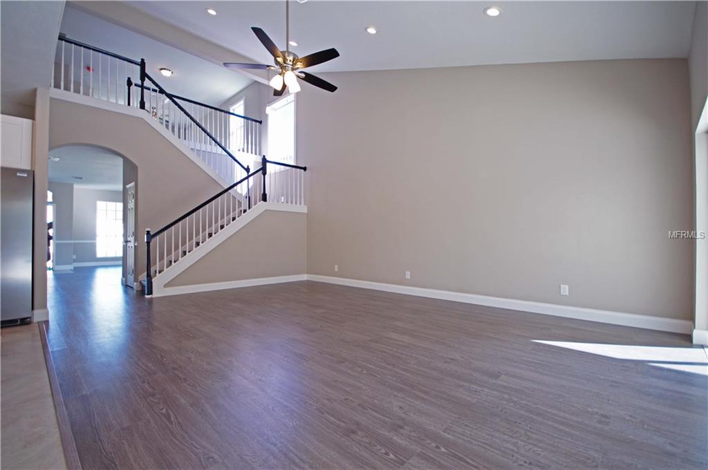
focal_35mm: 15
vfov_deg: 77.2
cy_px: 235
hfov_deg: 100.5
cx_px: 354
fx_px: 295
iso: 200
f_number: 4
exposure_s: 1/40
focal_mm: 10
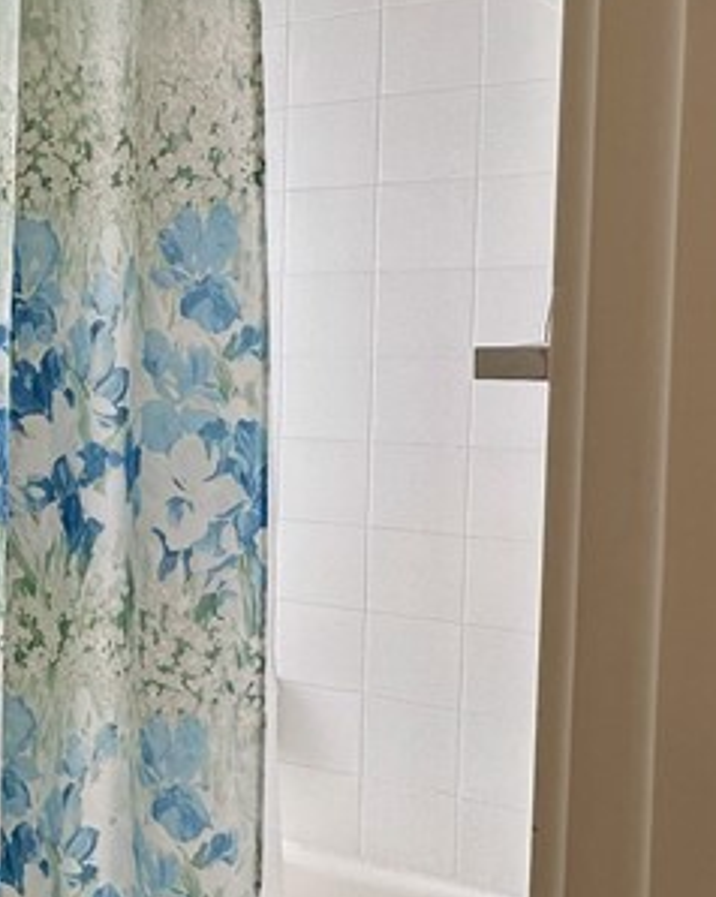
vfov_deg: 39.5
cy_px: 391
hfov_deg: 25.8
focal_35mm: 47
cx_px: -292
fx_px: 1246
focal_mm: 2.22
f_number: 2.2
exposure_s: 1/143
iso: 40
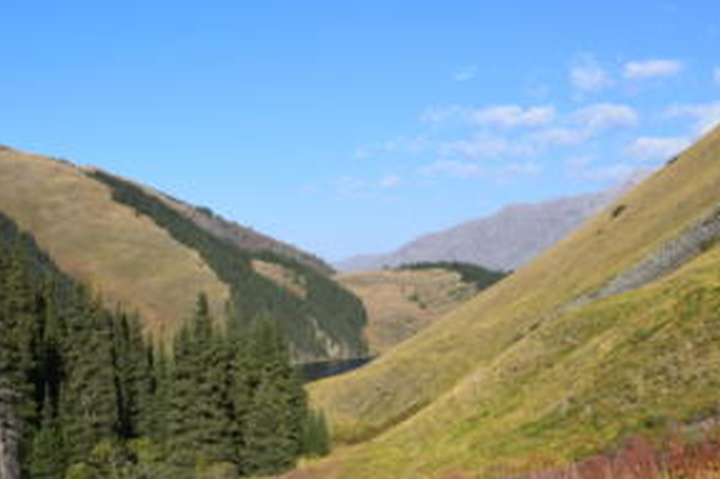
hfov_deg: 41.8
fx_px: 939
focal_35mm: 47
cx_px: 301
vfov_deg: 28.6
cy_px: 277
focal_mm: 18
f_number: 11
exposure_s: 1/500
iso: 400
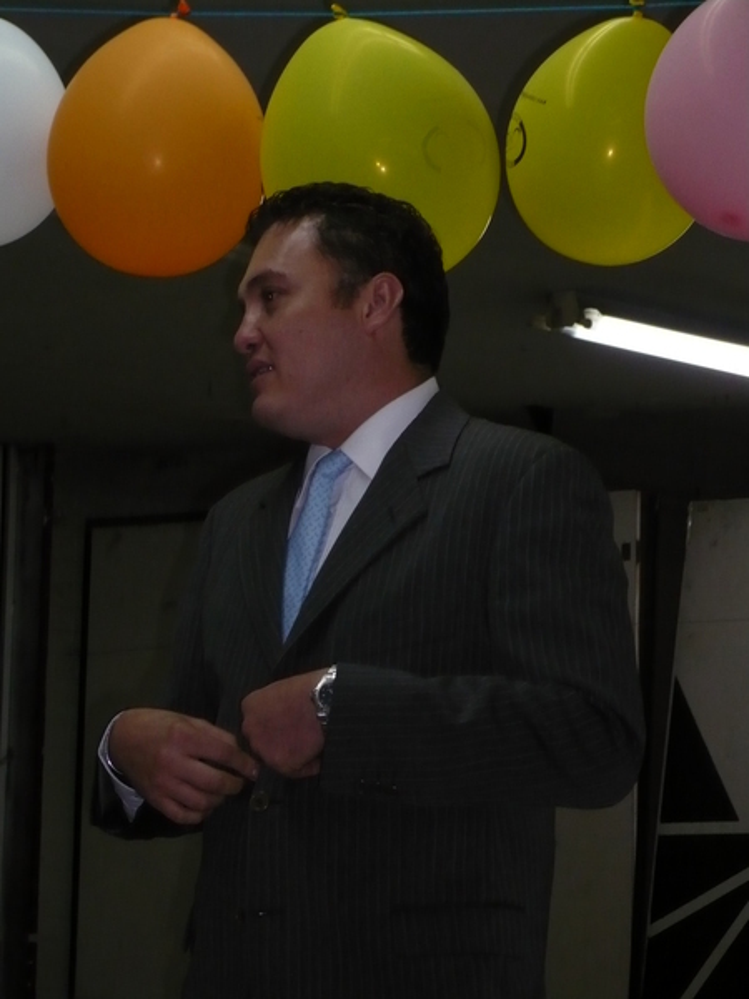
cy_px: 500
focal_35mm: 105
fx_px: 3029
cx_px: 374
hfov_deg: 14.1
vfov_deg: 18.7
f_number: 5
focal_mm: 17.4
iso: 250
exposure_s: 1/30
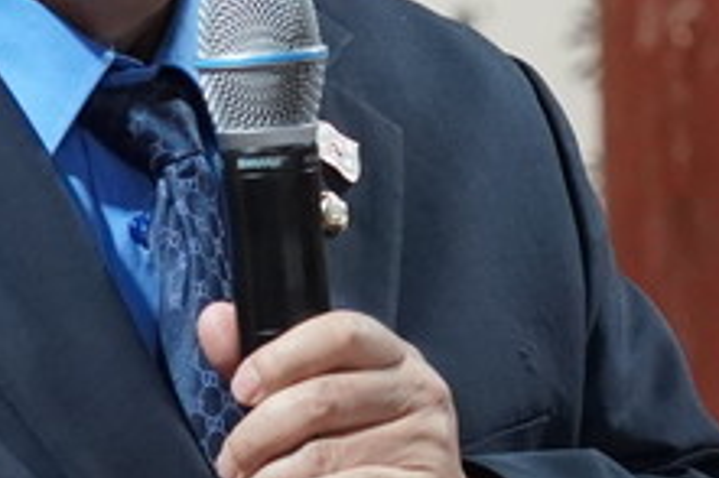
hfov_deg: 4.6
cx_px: 146
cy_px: 172
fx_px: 8861
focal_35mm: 444
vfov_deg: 3.1
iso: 4000
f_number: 4
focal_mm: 68
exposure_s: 1/160
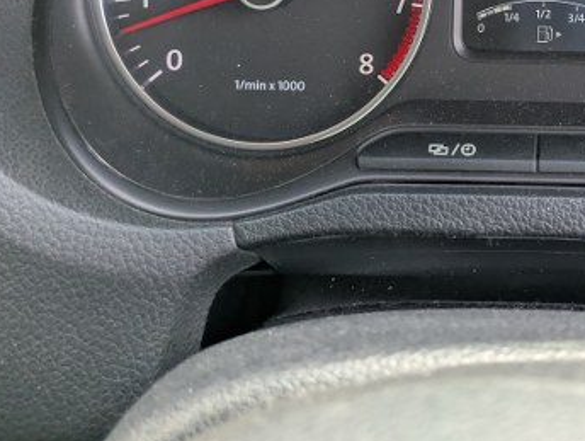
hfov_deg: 31.7
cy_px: 9
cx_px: 523
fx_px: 982
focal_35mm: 58
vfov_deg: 24.2
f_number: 1.89
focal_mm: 5.43
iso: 69
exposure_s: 1/288
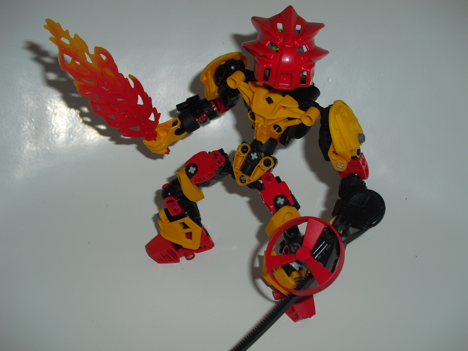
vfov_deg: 37.7
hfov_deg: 49.0
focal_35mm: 38
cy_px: 179
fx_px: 514
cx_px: 244
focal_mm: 6.3
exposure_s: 1/60
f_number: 3.1
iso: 64
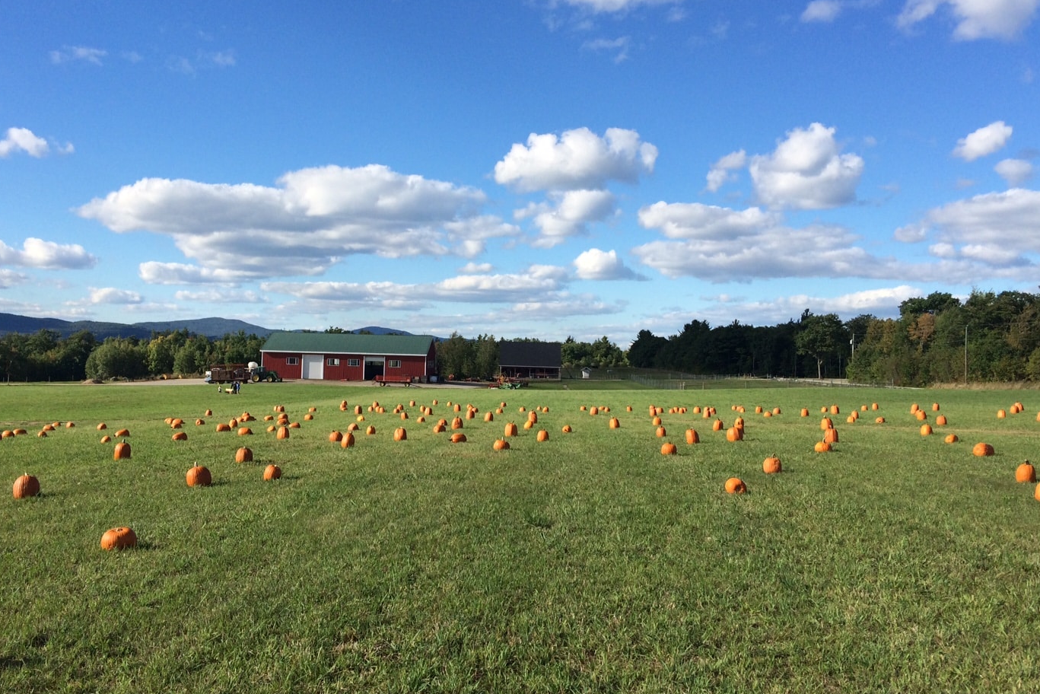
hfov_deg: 53.1
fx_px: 1040
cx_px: 475
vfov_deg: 36.8
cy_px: 301
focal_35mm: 36
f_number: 2.2
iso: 32
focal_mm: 4.15
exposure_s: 1/2053
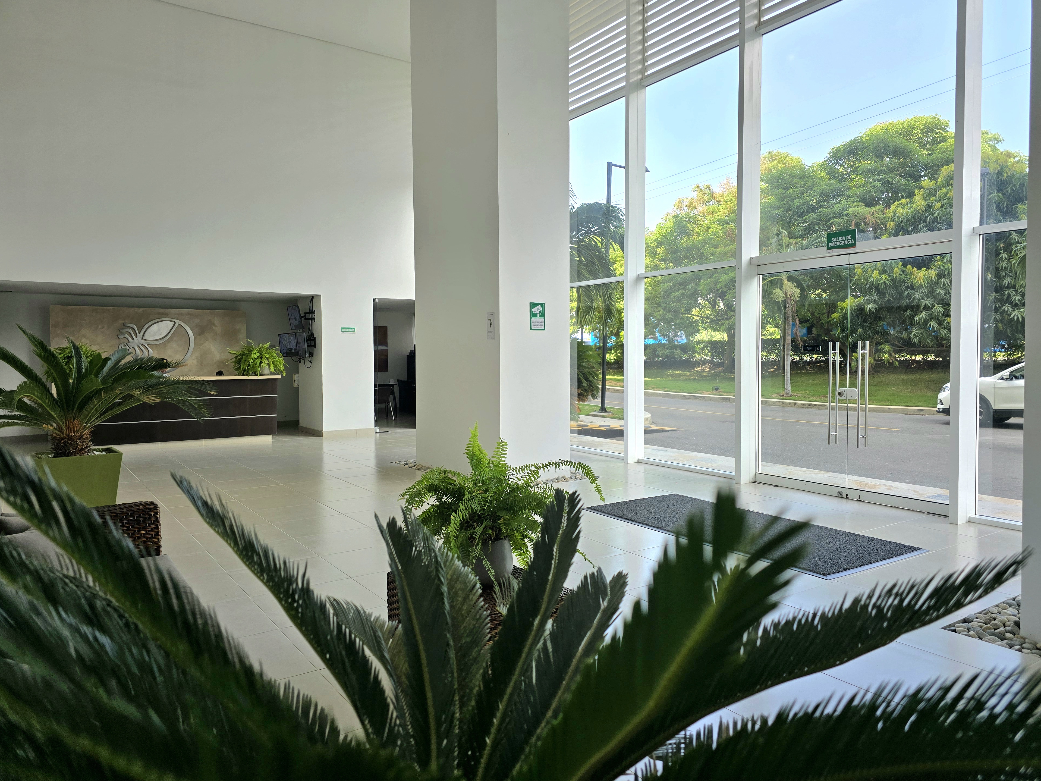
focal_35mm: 24
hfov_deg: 71.6
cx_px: 533
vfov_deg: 56.8
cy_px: 385
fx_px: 722
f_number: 1.7
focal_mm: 6.3
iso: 12
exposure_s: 1/238
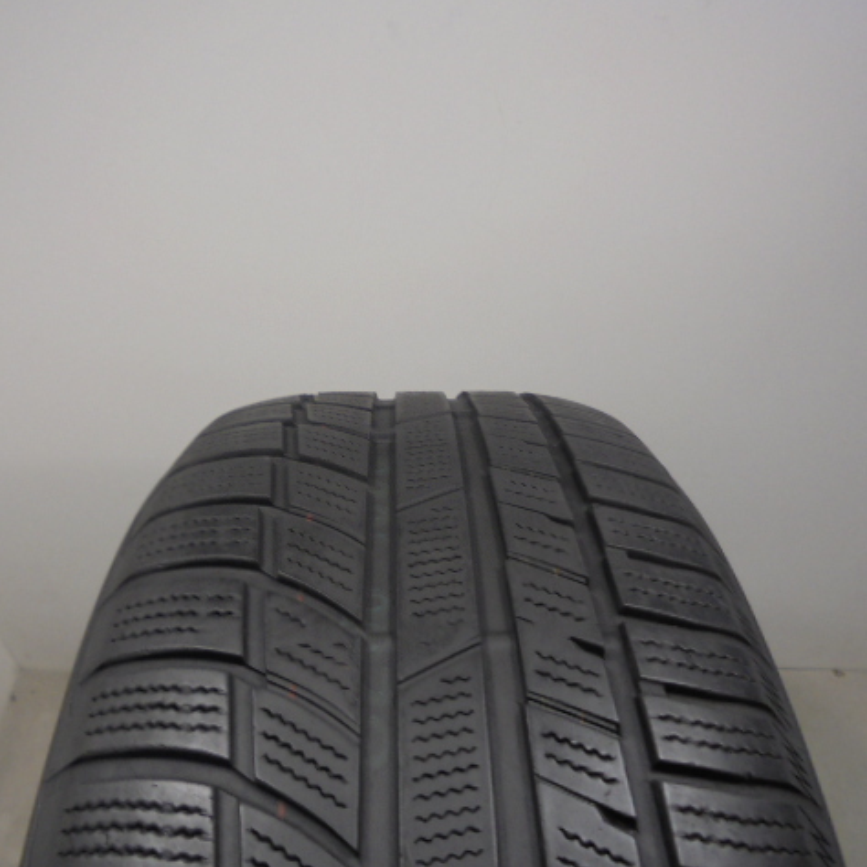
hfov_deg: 52.4
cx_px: 380
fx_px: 878
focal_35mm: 31
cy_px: 434
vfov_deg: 52.5
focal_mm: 4.6
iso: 100
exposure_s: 1/30
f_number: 3.5
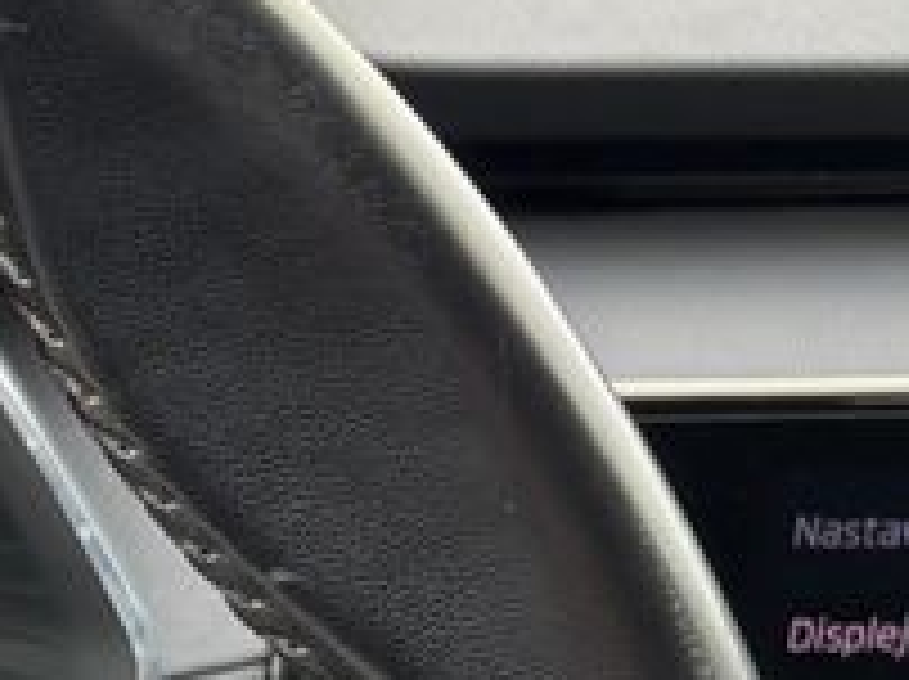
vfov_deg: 11.0
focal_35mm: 132
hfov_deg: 12.6
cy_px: 770
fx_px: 3462
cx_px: -1053
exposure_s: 1/229
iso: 64
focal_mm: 5.96
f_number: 1.6
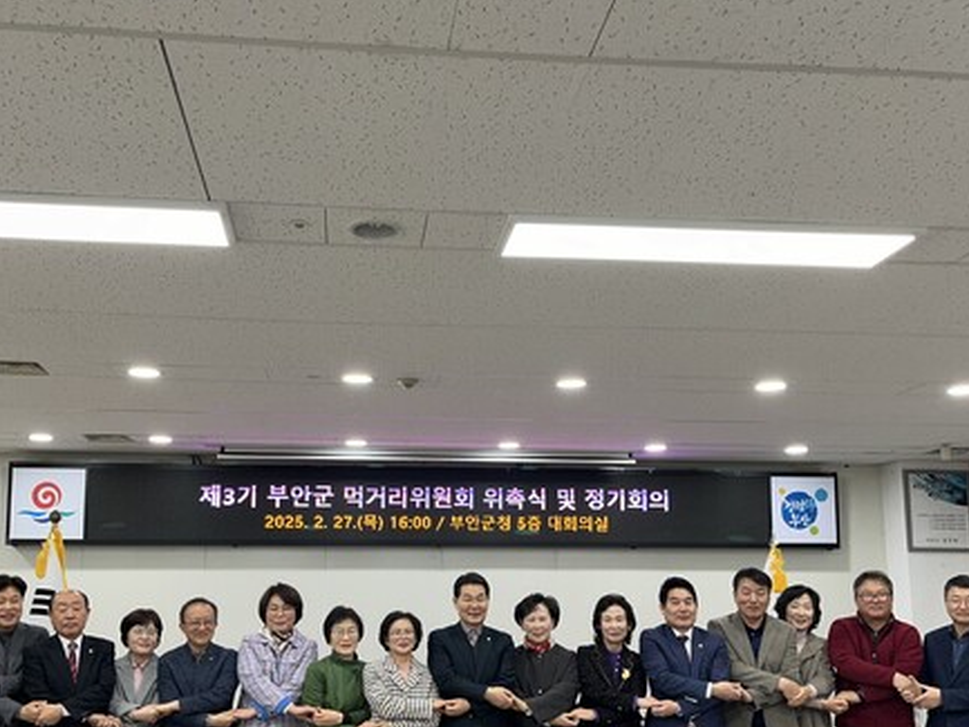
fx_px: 1008
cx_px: 434
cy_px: 452
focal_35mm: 36
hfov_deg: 51.3
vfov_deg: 39.4
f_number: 1.6
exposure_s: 1/120
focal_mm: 5.1
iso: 100
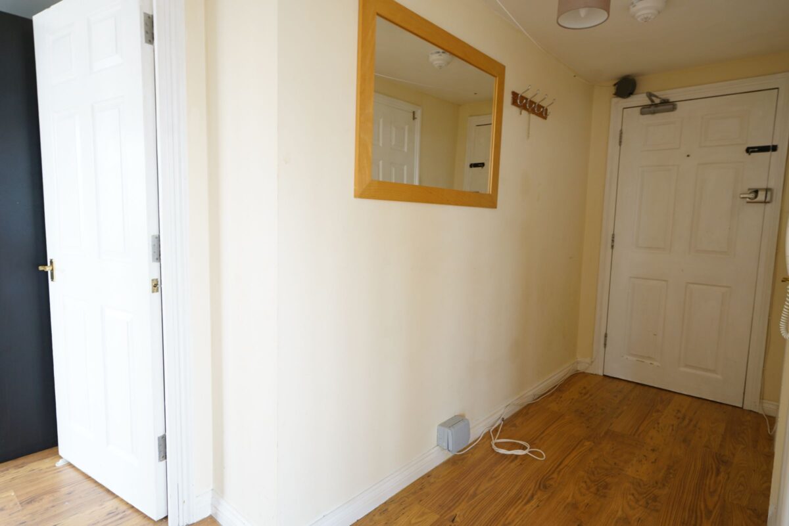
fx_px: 438
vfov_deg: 62.0
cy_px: 263
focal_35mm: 20
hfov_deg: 84.0
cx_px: 394
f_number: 5
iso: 500
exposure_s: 1/20
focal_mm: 20
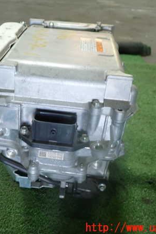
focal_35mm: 42
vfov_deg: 46.4
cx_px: 47
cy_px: 116
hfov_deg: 31.5
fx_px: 273
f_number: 2.3
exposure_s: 1/40
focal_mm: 5.4
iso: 200
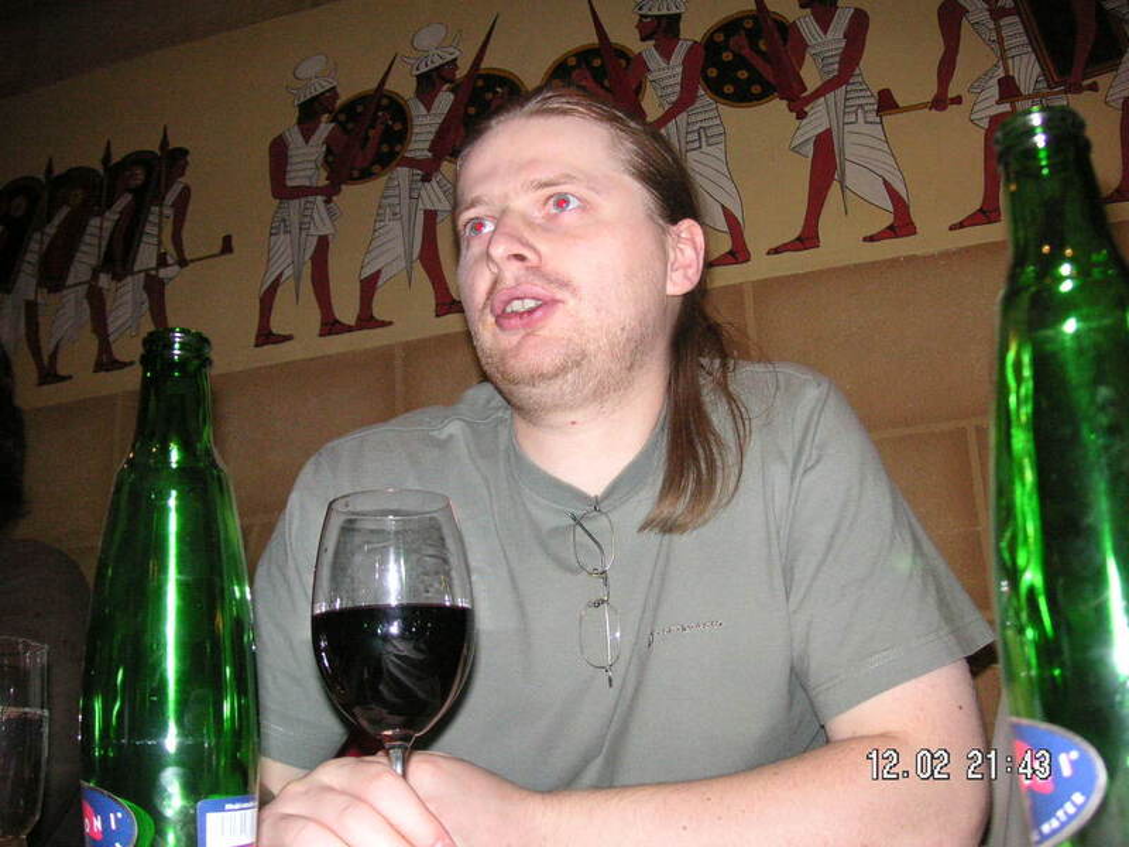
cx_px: 564
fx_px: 1207
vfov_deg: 38.7
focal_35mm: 37
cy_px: 424
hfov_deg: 50.1
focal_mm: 6.1
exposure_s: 1/45
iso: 160
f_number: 2.8
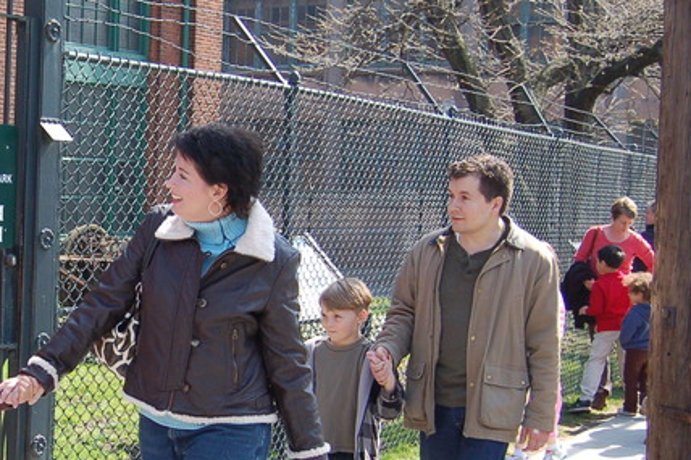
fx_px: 1343
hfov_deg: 27.4
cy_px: 266
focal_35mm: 70
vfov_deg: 19.4
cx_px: 19
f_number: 3.8
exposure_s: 1/1000
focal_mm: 20
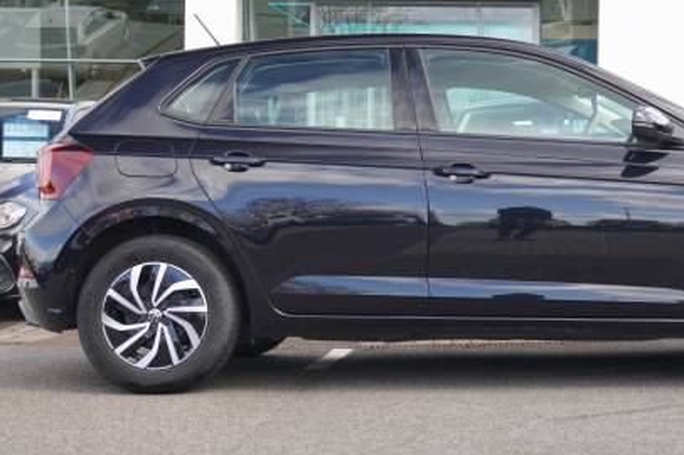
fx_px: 1348
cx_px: 484
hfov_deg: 28.2
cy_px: 155
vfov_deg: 19.1
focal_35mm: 71
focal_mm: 30
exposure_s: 1/60
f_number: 5
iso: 100
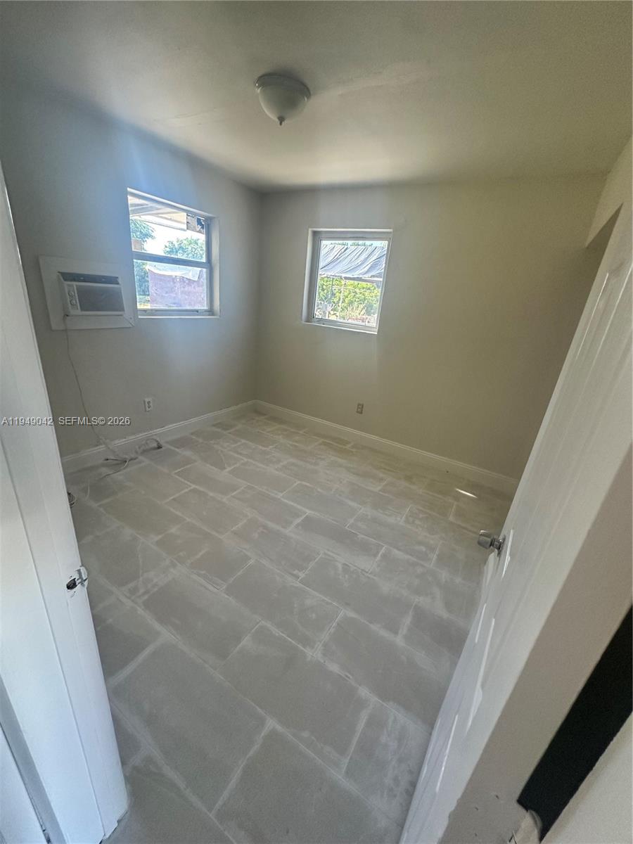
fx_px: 341
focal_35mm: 14
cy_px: 422
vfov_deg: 102.1
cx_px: 316
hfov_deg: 85.7
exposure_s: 1/120
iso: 200
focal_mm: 2.22
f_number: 2.2
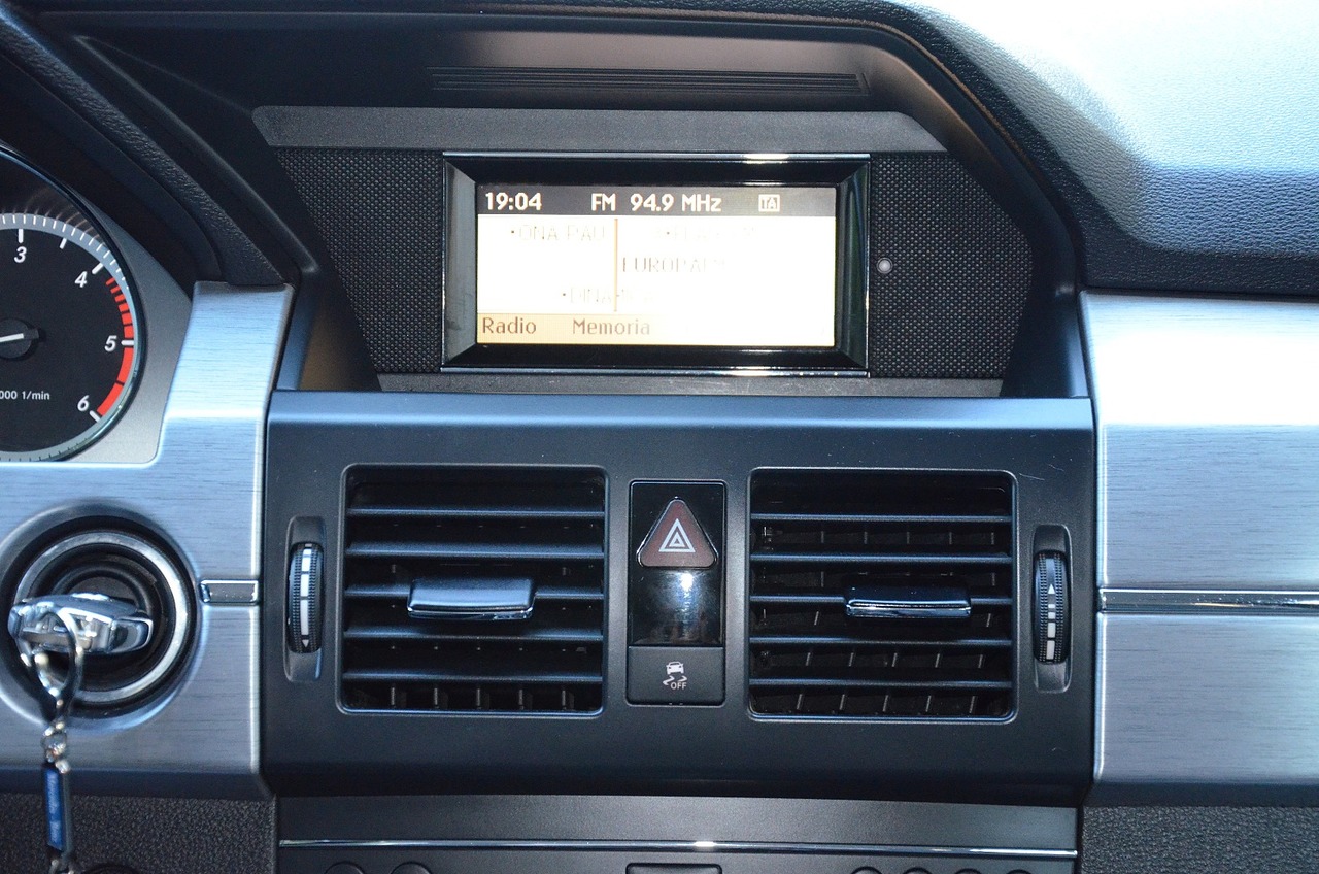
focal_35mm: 78
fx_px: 2852
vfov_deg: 17.4
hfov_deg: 26.0
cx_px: 660
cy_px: 437
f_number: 5
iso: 3200
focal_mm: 52
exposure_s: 1/60
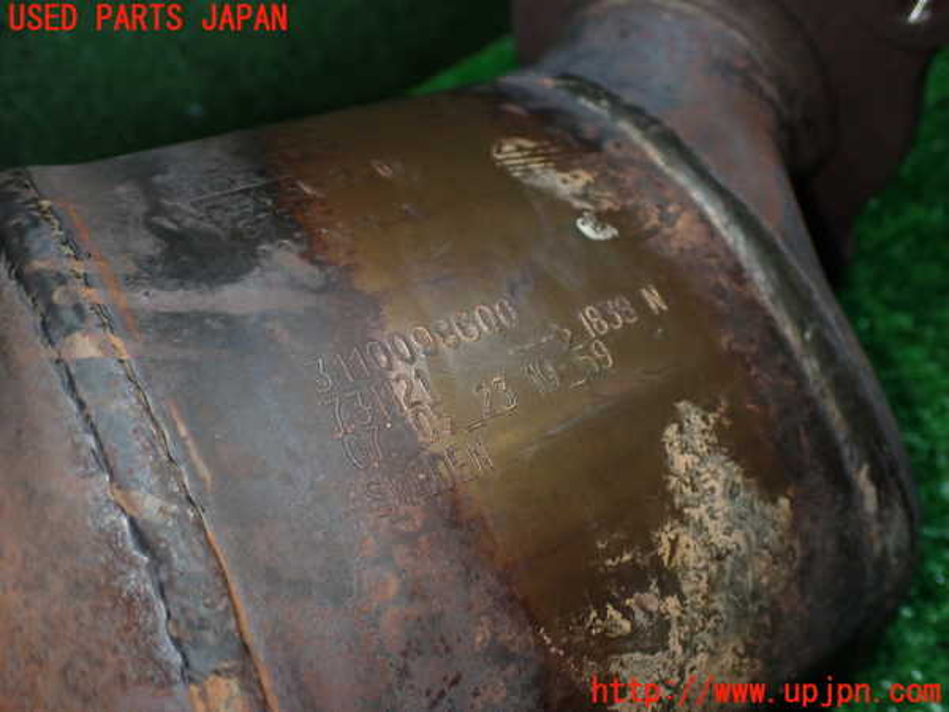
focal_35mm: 30
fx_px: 822
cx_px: 474
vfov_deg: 46.8
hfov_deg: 60.0
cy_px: 356
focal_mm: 5.4
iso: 400
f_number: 2.3
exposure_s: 1/125
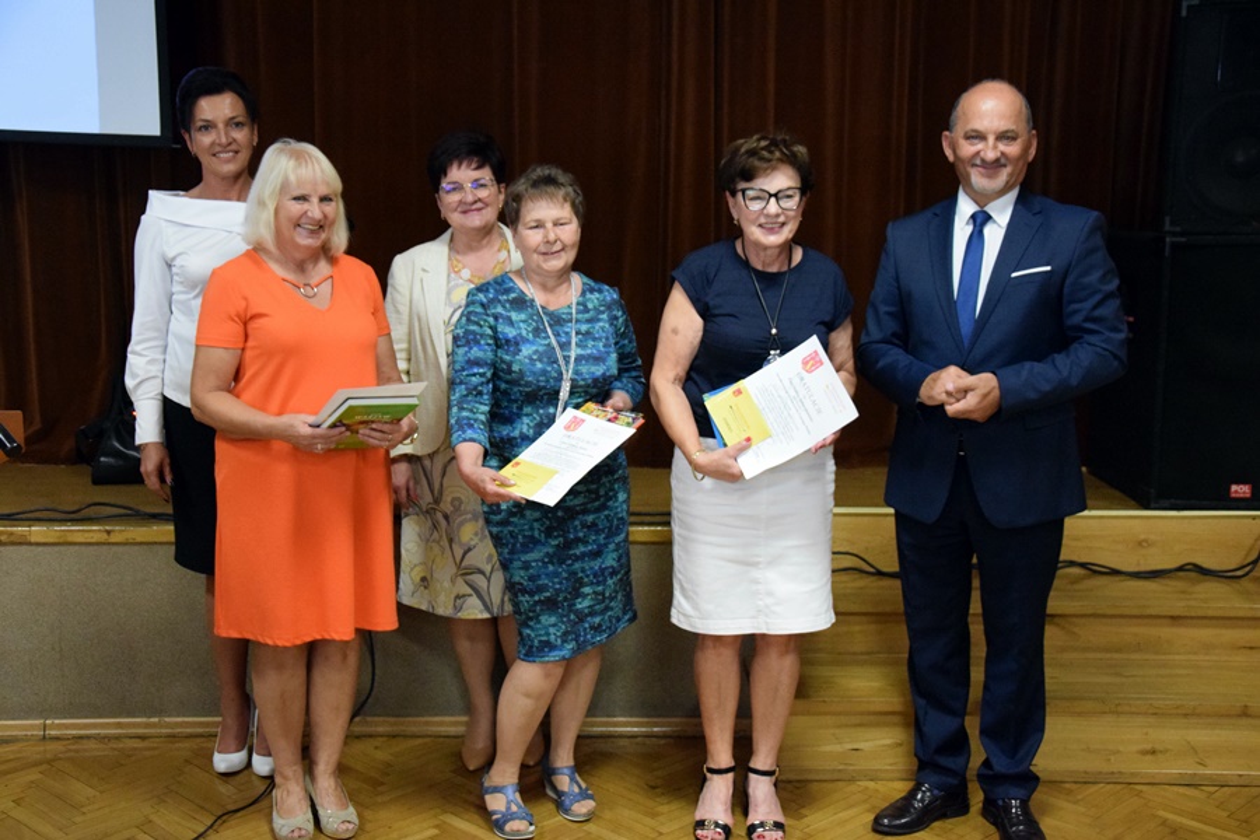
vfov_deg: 29.9
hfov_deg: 43.6
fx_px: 1575
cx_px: 630
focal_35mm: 45
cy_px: 420
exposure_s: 1/100
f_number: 4.5
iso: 5000
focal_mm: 30
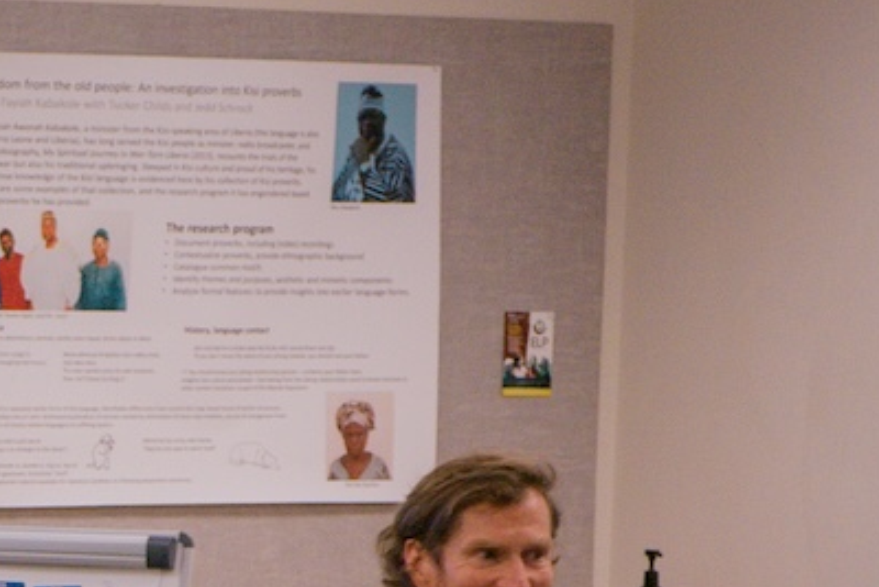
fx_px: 3908
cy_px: 786
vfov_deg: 8.5
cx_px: -921
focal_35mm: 160
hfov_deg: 11.5
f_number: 4
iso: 200
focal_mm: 32
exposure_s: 1/80
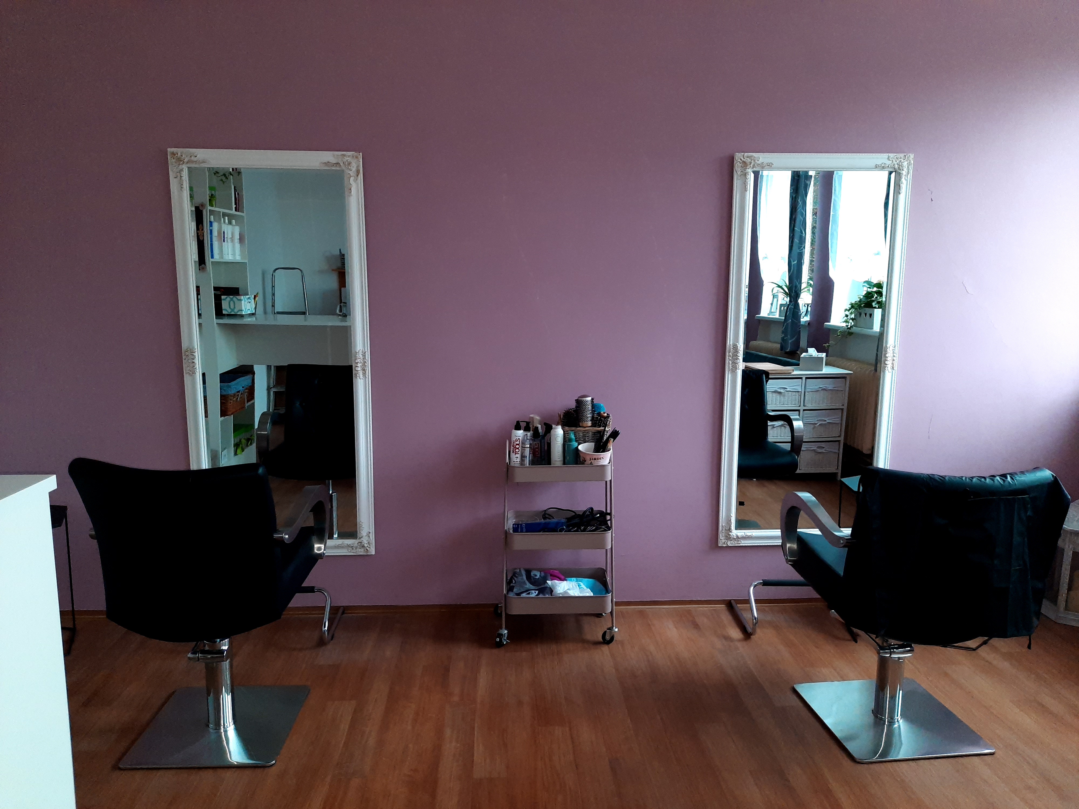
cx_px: 540
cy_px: 404
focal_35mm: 25
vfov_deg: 54.9
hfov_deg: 69.4
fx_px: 779
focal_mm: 4.6
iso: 500
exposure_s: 1/33
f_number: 2
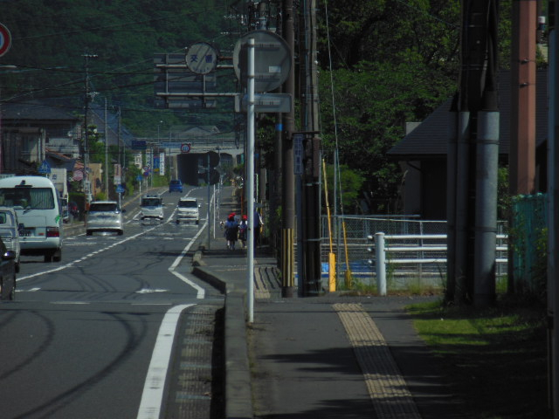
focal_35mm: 454
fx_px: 7331
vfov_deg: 3.3
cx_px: 280
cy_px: 210
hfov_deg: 4.4
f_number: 5.9
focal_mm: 81
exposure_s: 1/1250
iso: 125
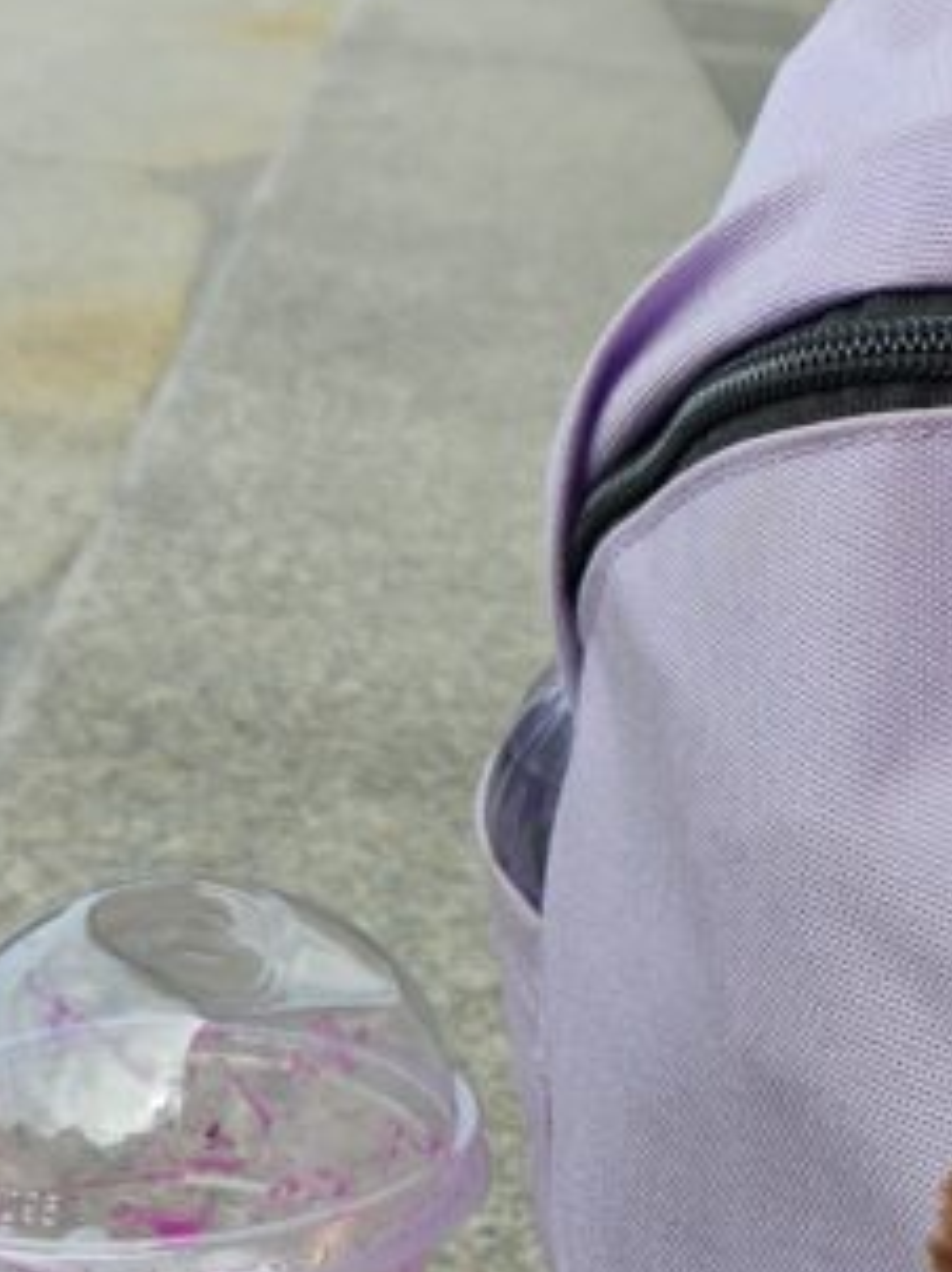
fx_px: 2864
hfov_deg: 17.5
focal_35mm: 78
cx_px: 1297
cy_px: 13
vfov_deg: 24.0
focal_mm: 5.4
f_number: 1.8
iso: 25
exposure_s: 1/1036
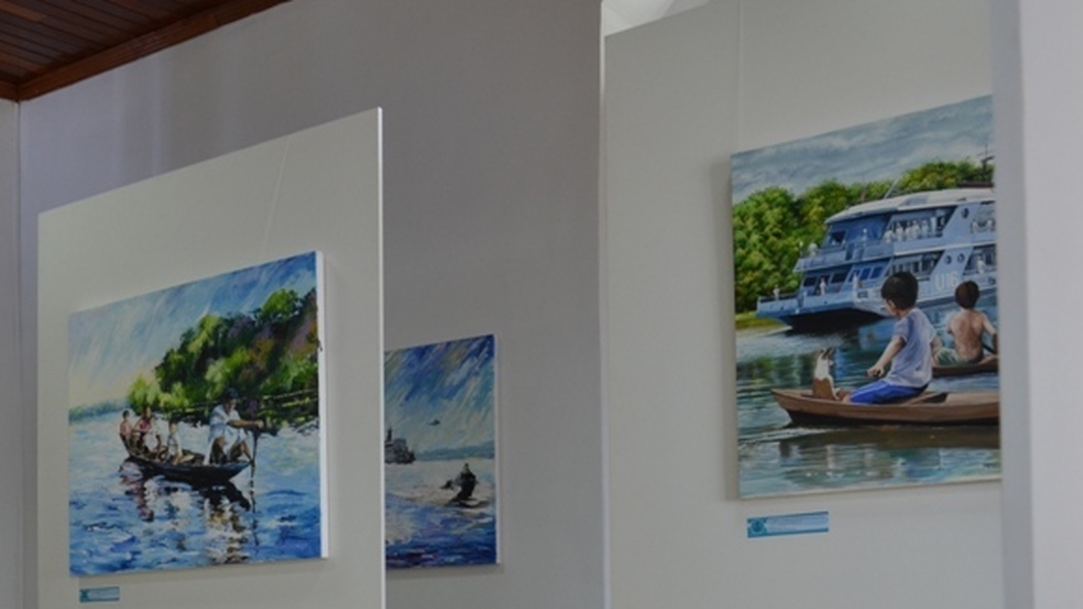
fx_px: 1436
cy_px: 605
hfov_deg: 40.4
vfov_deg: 23.0
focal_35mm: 50
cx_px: 300
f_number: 5
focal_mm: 18
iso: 400
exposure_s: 1/100
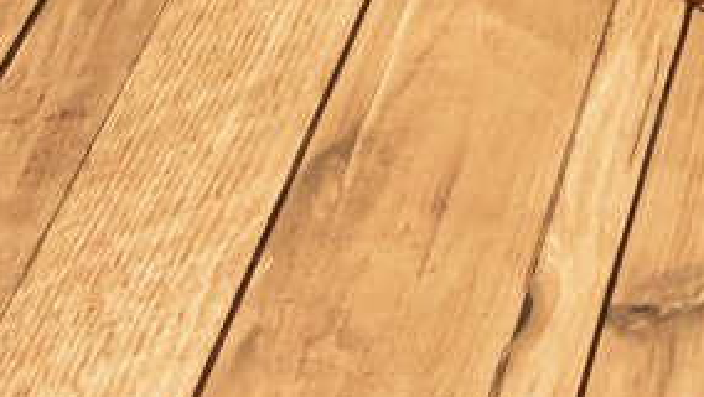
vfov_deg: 4.0
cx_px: 1881
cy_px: -2595
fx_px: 3562
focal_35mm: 191
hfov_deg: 9.6
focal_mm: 11.5
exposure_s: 1
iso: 320
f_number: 8
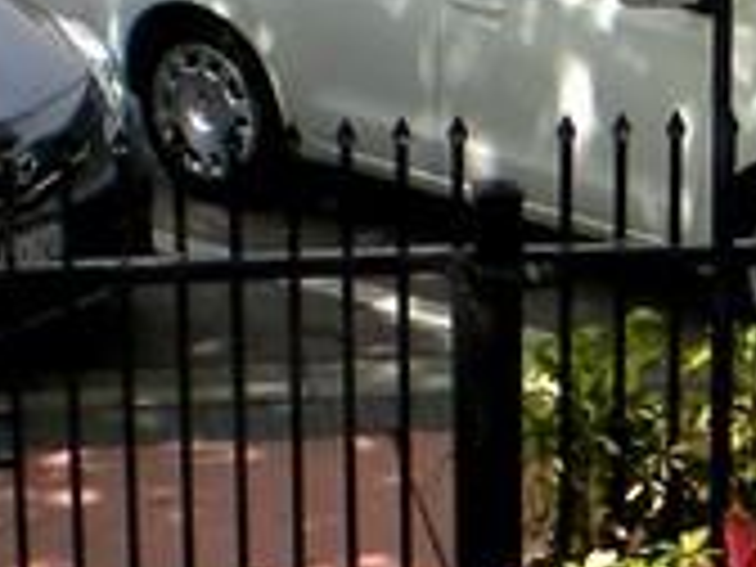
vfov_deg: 6.3
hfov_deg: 8.4
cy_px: 1125
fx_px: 5045
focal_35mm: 231
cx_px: 1058
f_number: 4.6
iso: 64
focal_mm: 6.3
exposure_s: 1/252
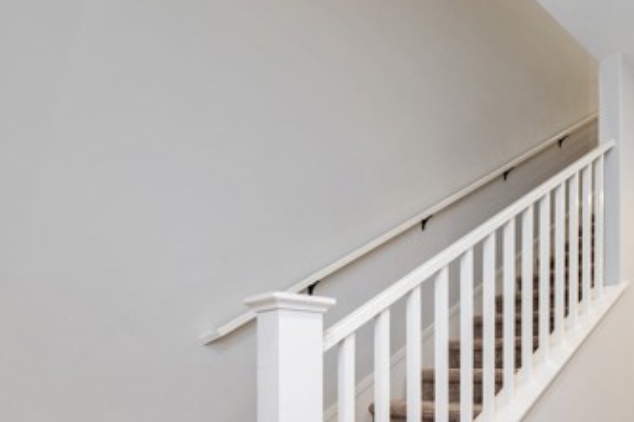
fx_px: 475
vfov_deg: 43.9
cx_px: 454
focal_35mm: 27
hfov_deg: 64.4
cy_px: 376
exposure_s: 1/60
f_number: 4
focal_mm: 14
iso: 640
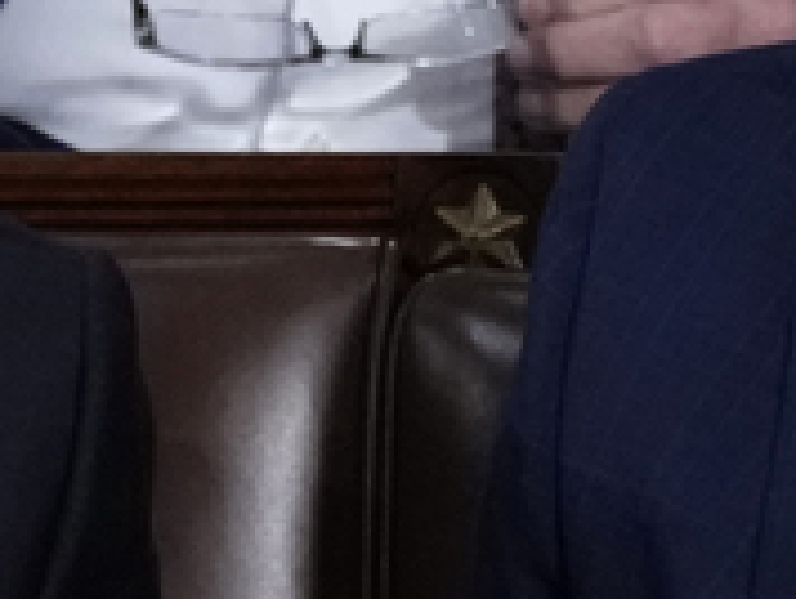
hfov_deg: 0.7
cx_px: 1337
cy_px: -74
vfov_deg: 0.6
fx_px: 62332
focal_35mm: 2707
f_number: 6.3
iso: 3200
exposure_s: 1/320
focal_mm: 279
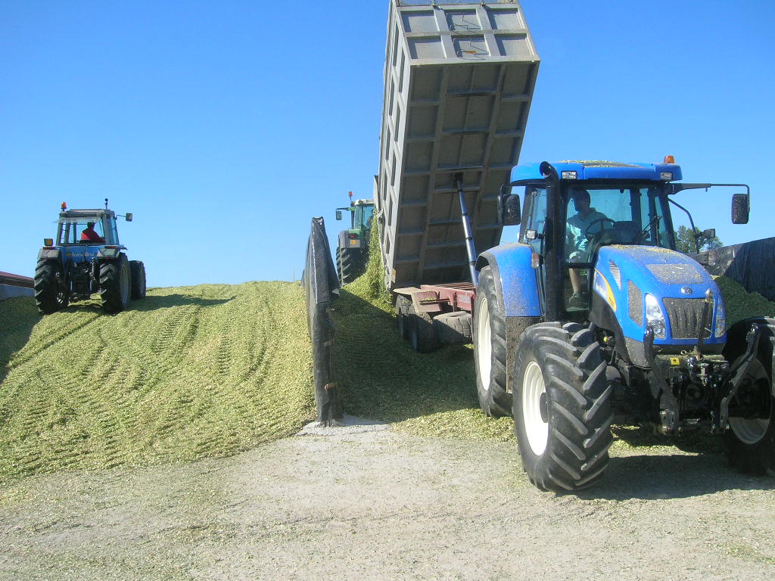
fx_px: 761
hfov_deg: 54.0
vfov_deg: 41.8
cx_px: 388
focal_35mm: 34
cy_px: 290
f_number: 4.9
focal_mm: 5.7
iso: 71
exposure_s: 1/440
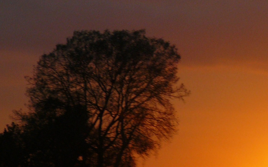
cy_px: 53
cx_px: 354
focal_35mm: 224
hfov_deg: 9.2
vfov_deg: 5.9
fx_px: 1636
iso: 100
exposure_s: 1/125
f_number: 3.2
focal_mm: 13.1
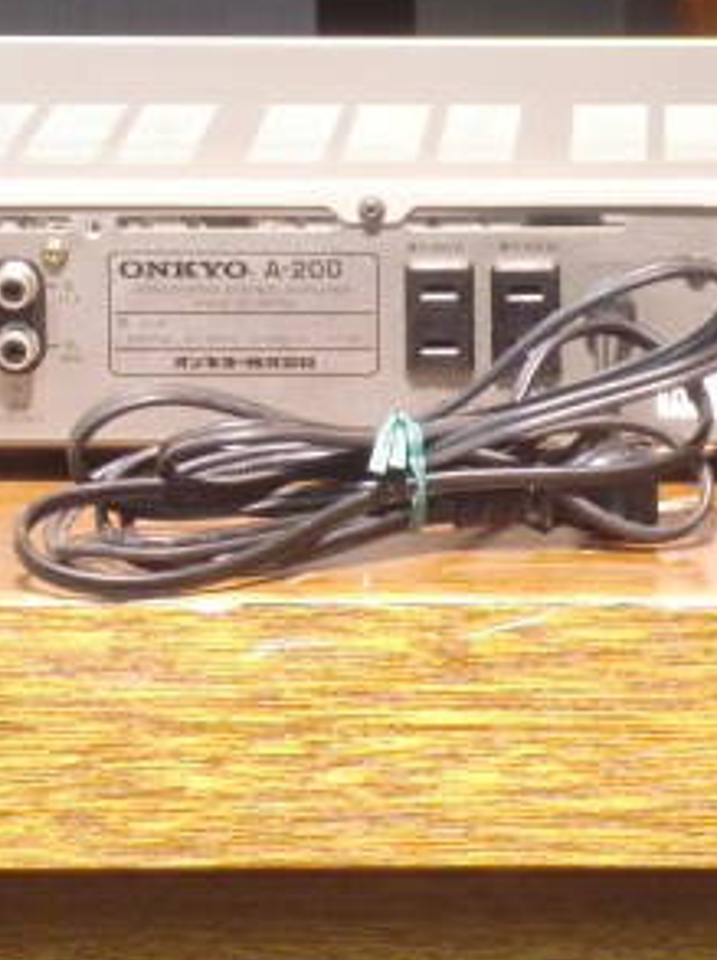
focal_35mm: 245
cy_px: 370
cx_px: 390
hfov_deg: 6.1
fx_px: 6781
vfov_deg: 8.1
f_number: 5.8
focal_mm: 19.6
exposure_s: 1/10
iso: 400
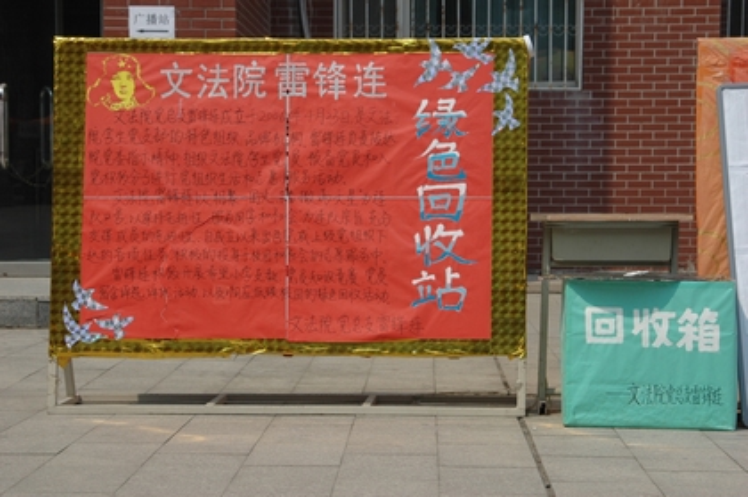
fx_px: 2179
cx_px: 374
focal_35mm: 105
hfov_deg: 19.5
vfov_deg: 13.0
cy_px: 248
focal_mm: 70
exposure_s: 1/500
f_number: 11
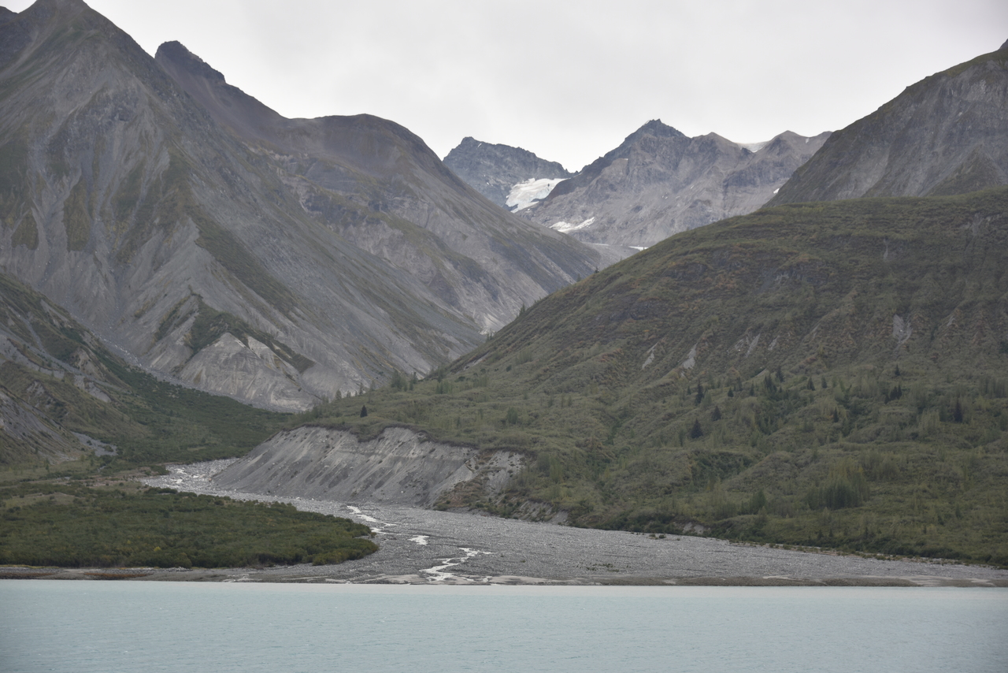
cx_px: 504
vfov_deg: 17.5
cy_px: 336
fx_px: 2184
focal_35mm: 78
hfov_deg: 26.0
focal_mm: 78
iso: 100
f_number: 5
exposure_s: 1/160
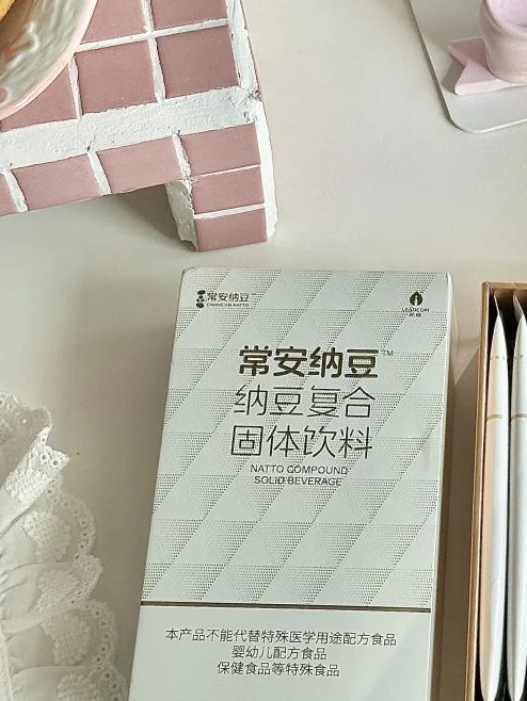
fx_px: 2130
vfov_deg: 18.7
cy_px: 290
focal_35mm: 105
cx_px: 494
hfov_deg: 13.9
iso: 64
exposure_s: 1/2203
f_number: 1.78
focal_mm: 6.86
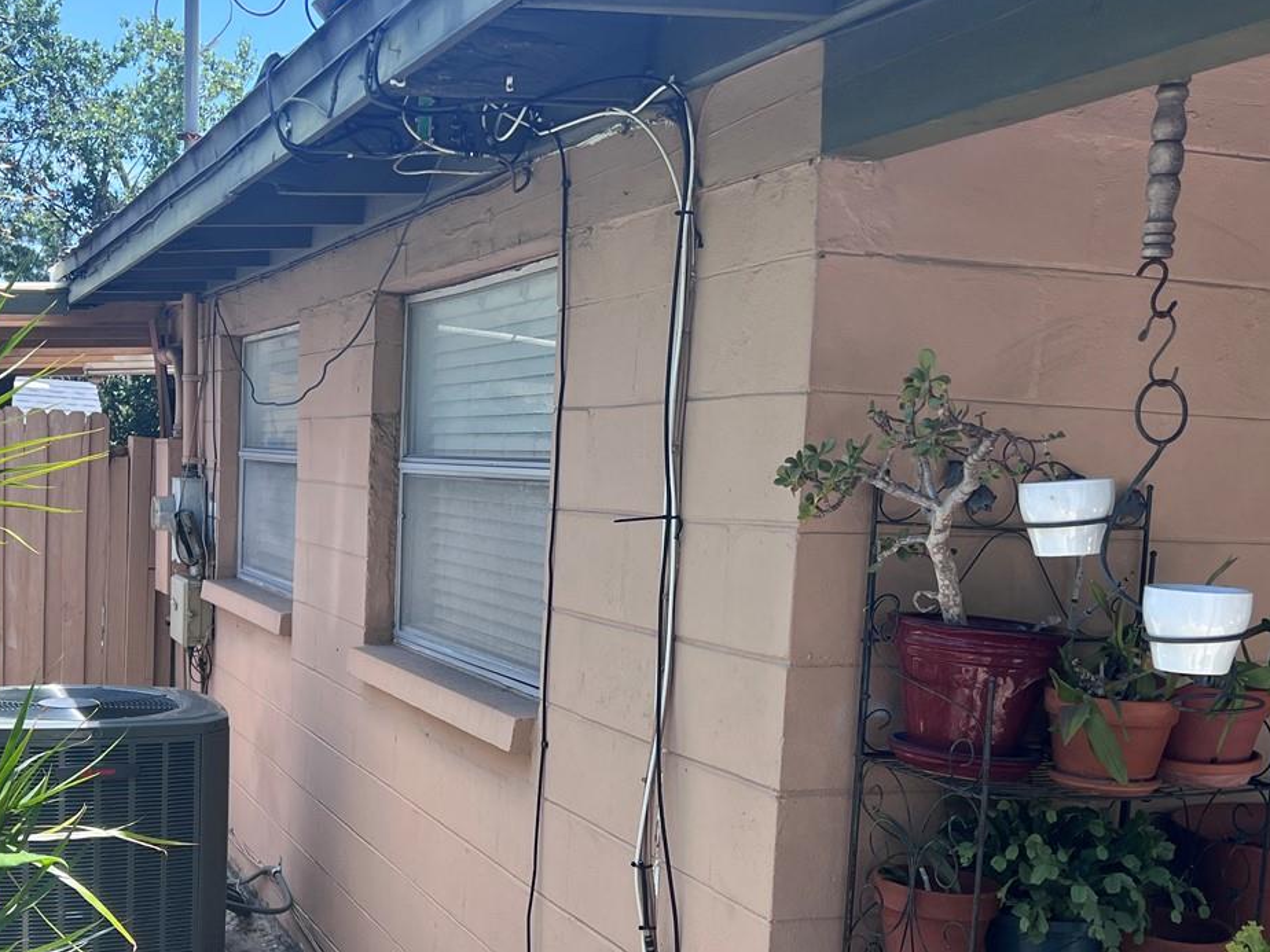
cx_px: 533
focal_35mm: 45
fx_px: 1651
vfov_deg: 31.8
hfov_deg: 41.9
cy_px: 679
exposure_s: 1/1089
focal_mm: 5.7
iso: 50
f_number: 1.5
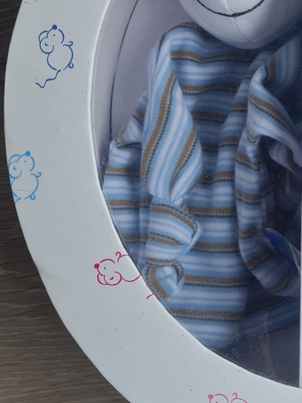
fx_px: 907
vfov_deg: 24.6
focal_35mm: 78
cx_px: 457
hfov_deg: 17.0
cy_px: 84
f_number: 1.8
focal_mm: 5.4
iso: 50
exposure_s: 1/250
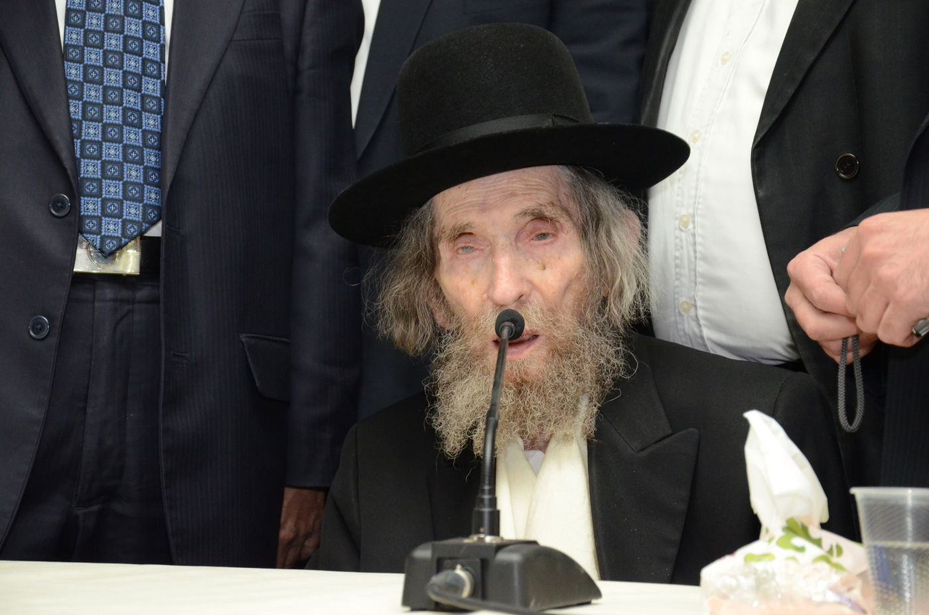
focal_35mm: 105
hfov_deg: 19.5
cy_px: 308
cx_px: 464
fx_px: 2704
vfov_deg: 13.0
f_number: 5.3
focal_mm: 70
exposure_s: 1/40
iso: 2000
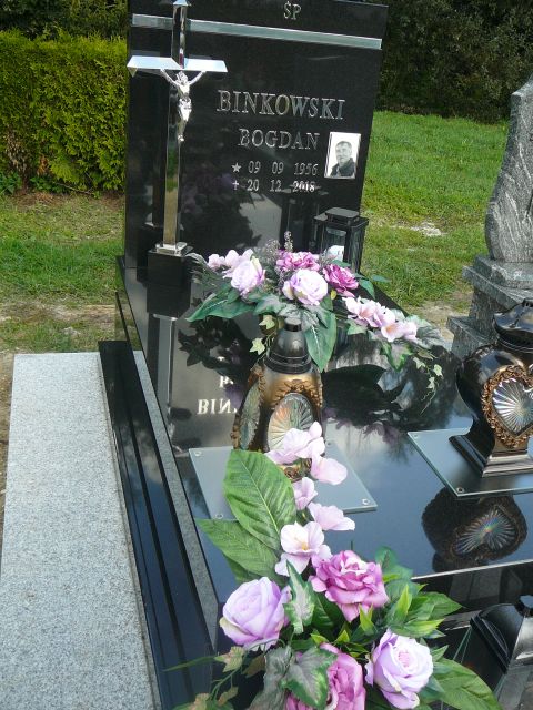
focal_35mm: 35
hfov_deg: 40.7
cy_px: 355
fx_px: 719
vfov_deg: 52.6
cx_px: 266
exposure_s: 1/250
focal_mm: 5.2
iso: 80
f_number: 2.8
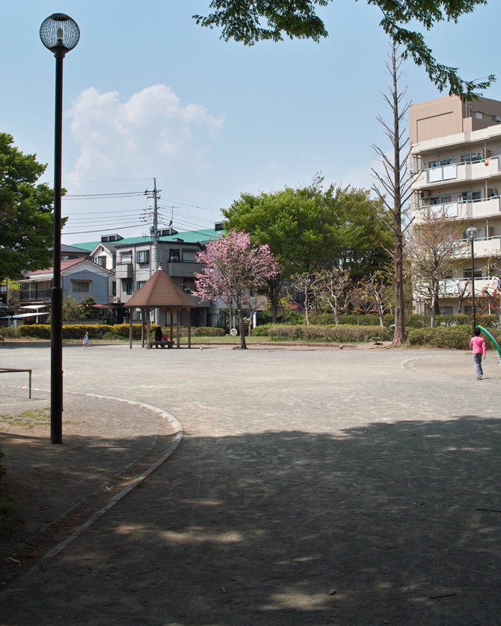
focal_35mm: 47
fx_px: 871
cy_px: 257
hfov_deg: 32.1
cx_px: 248
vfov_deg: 39.4
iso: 100
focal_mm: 24.2
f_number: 7.1
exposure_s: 1/320
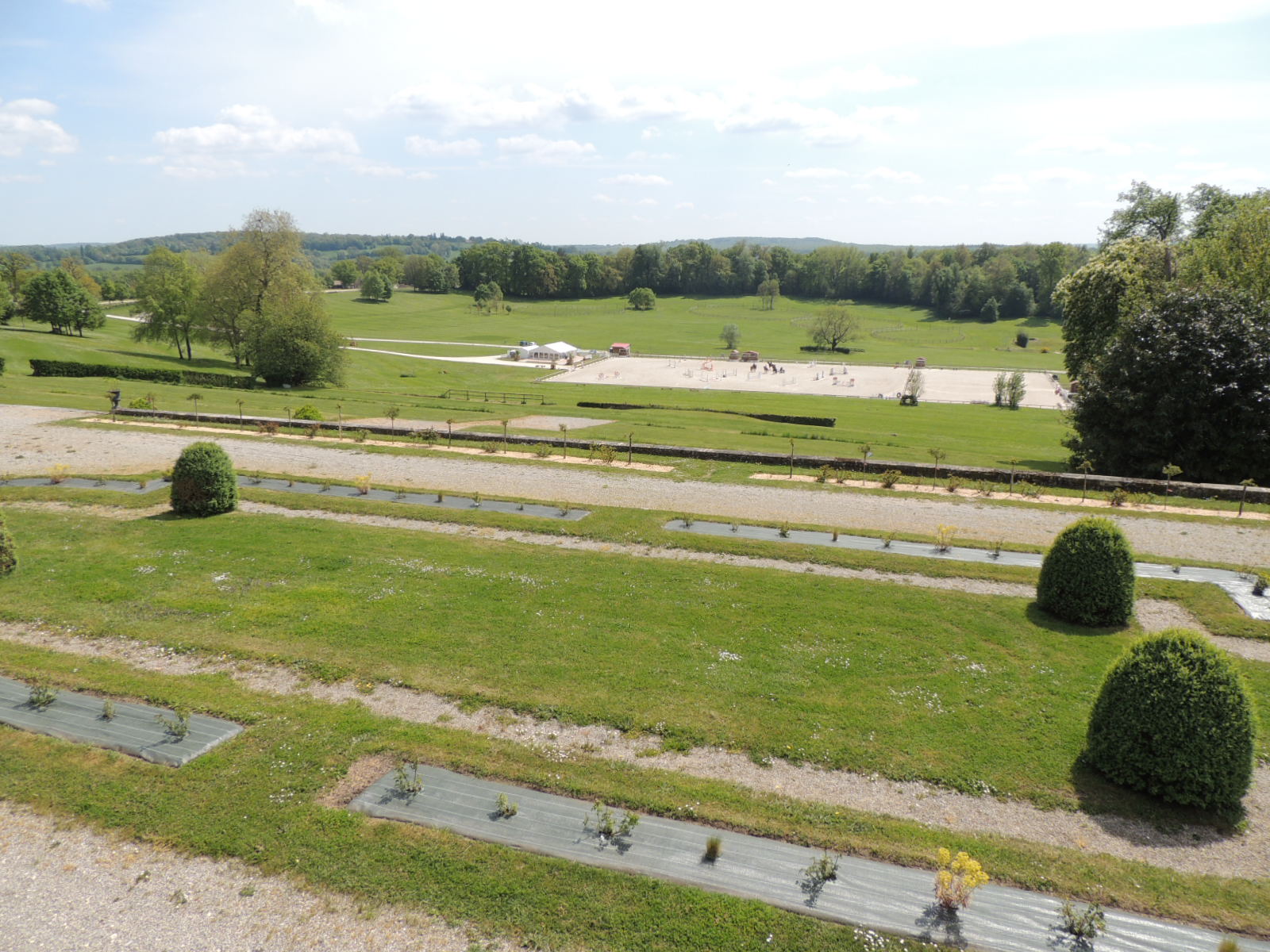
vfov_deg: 56.8
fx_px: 881
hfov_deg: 71.6
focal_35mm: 24
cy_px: 476
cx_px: 635
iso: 100
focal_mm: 4.3
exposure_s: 1/1250
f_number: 3
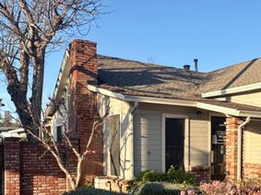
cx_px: 203
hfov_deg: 39.9
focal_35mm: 46
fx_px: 347
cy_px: 161
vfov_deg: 30.6
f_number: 1.6
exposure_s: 1/1667
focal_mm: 5.96
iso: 50
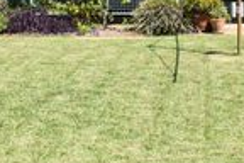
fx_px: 732
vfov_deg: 12.2
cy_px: -69
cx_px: 195
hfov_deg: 18.7
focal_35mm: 108
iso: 180
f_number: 8
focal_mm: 22
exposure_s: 1/500
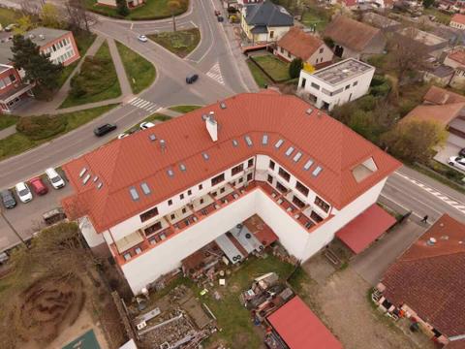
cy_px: 174
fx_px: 322
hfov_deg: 71.6
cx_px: 232
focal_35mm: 24
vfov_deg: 56.8
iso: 100
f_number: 1.8
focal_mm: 8.67
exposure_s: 1/800
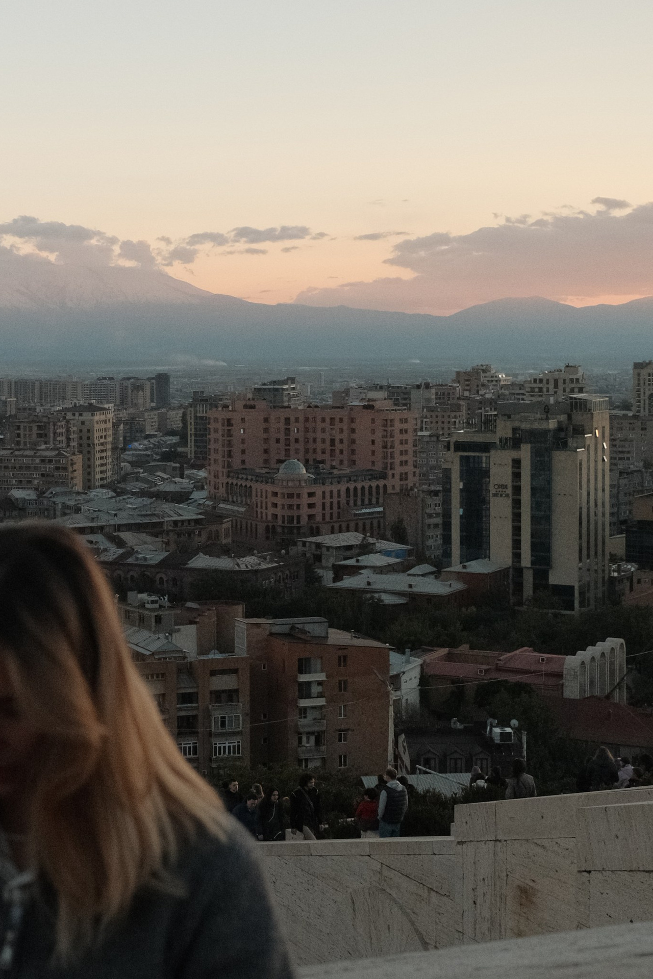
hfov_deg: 18.9
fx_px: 1904
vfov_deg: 28.8
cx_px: 6
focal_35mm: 70
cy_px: 384
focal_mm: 23
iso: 2000
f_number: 2.8
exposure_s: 1/100
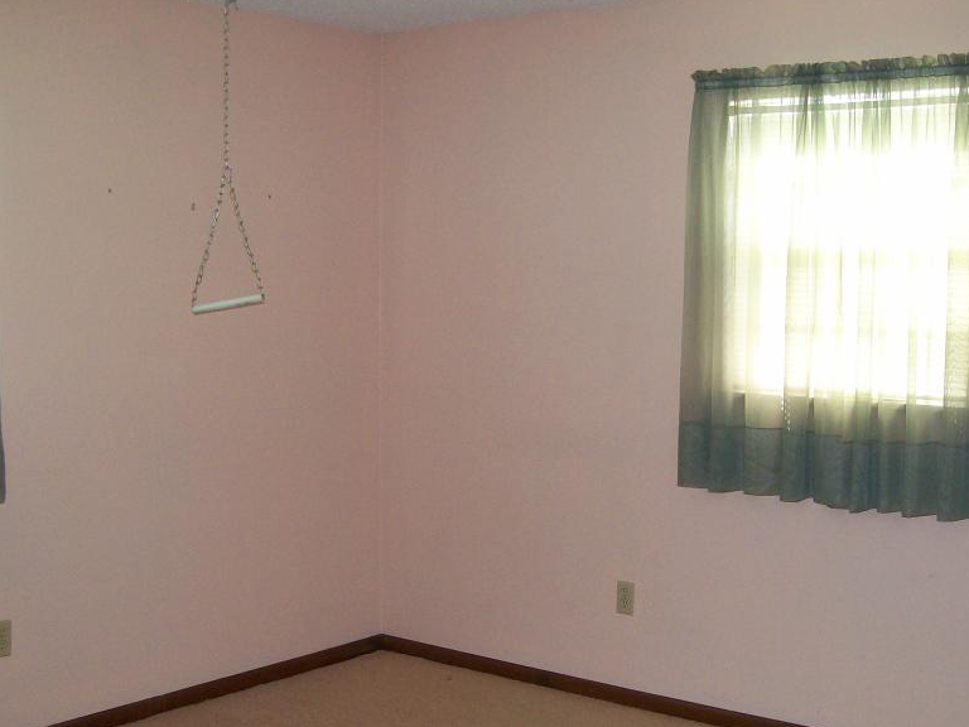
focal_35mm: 48
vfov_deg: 30.3
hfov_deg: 39.6
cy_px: 387
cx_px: 543
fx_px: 1344
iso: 140
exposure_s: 1/64
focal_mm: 6
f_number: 2.7
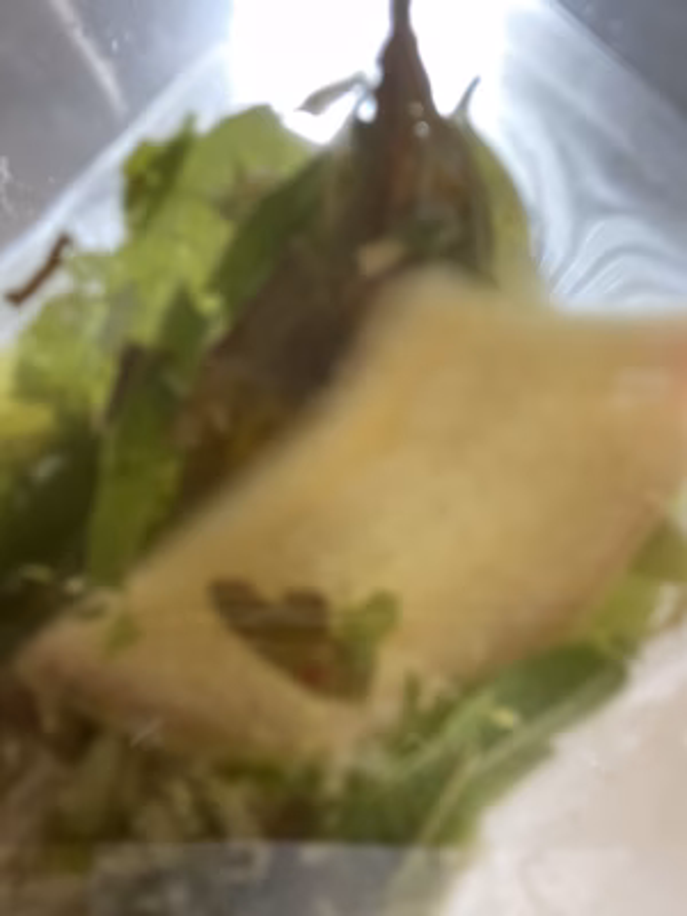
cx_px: 344
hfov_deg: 46.8
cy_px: 458
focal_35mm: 30
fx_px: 794
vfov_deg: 60.0
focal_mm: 2.71
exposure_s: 1/60
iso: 200
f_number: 2.2
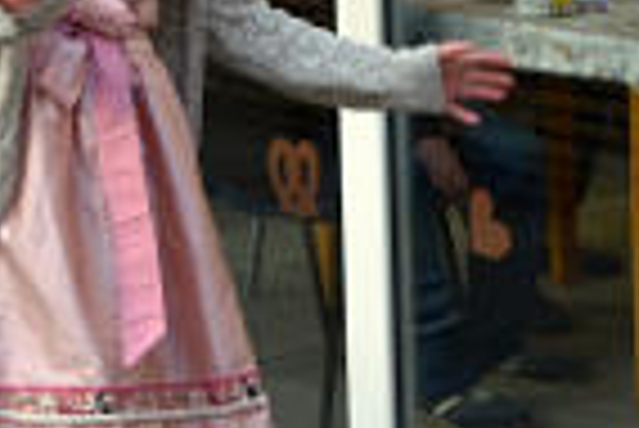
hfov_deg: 11.4
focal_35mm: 180
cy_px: -115
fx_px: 3197
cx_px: 261
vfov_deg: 7.6
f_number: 5.6
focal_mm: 31
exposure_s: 1/125
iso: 110
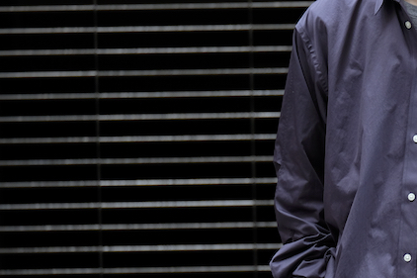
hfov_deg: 5.0
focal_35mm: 411
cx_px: 383
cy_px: 194
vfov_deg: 3.3
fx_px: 4759
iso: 800
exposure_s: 1/60
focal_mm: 135.7
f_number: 6
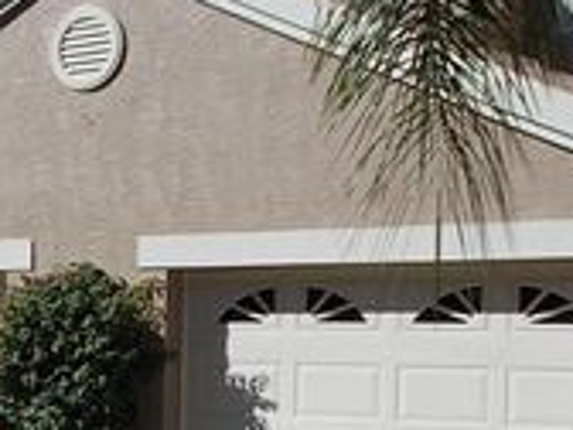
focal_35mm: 101
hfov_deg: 18.2
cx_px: -160
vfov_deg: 14.6
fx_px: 1672
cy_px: 336
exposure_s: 1/250
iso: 80
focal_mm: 6
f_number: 9.2
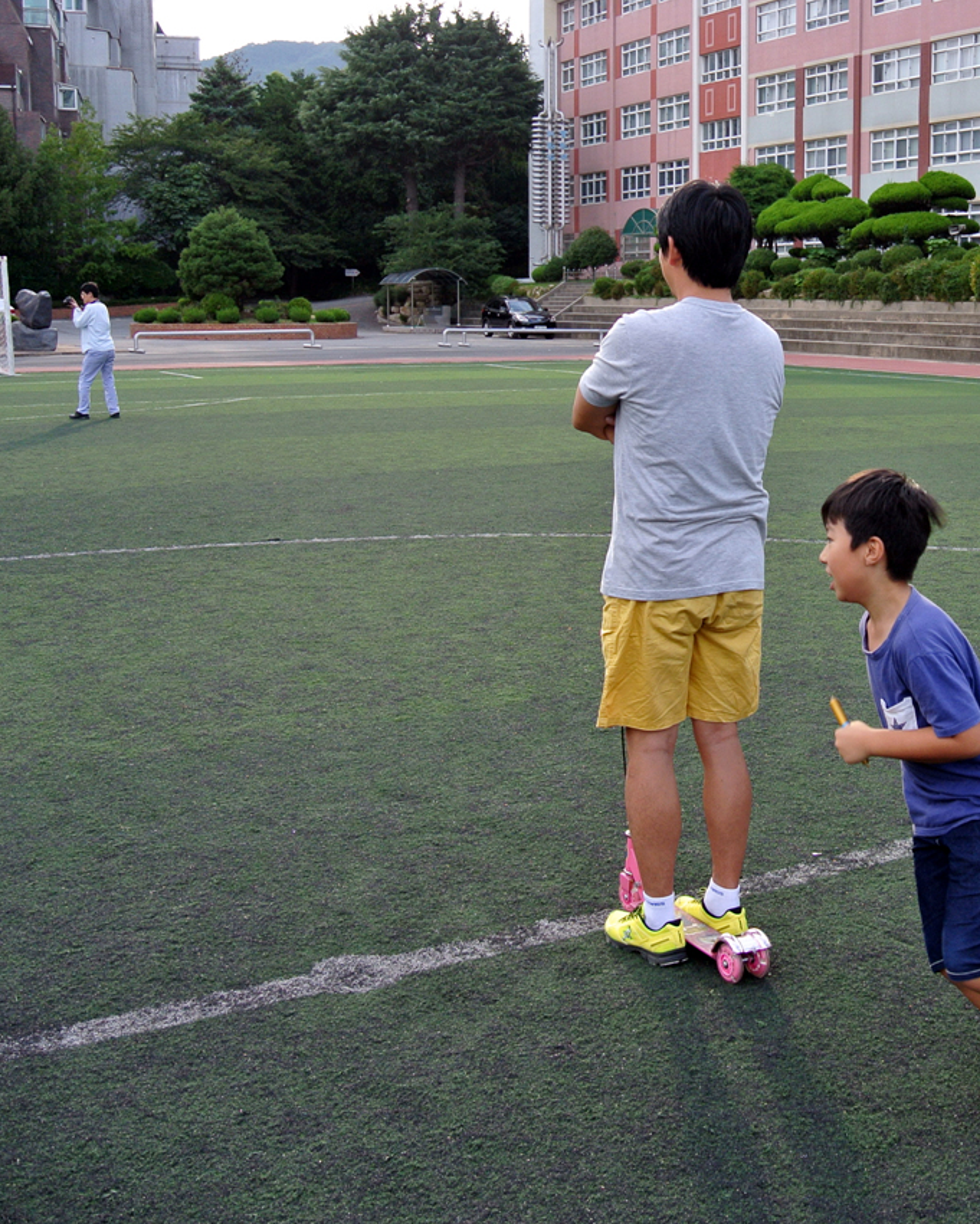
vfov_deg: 44.8
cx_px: 804
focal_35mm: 41
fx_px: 1486
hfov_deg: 35.2
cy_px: 609
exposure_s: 1/250
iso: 140
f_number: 4
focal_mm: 11
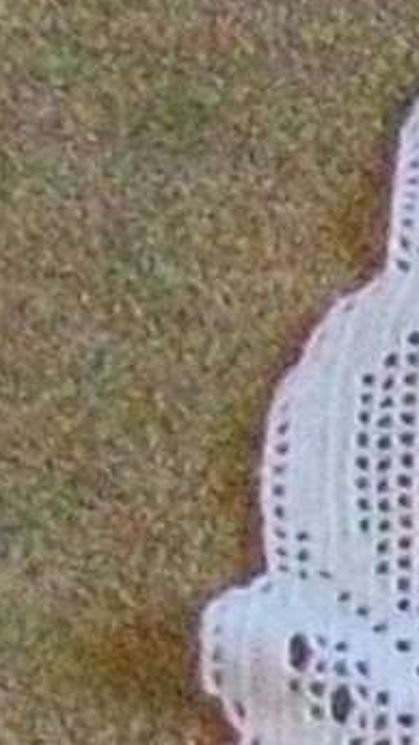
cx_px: 2963
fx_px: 6401
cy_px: 1201
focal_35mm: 324
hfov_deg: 3.2
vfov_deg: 6.6
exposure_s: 1/64
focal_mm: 6
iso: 593
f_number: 2.7
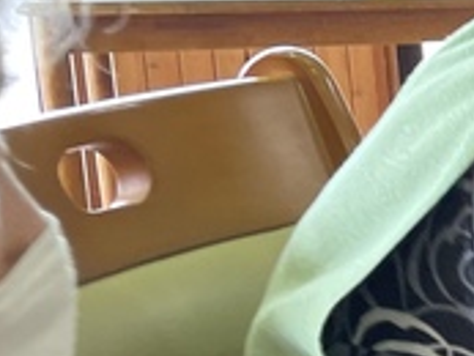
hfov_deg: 10.5
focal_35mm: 150
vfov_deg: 9.9
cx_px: 1277
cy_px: 288
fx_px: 2055
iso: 64
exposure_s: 1/60
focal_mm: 4.2
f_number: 1.6
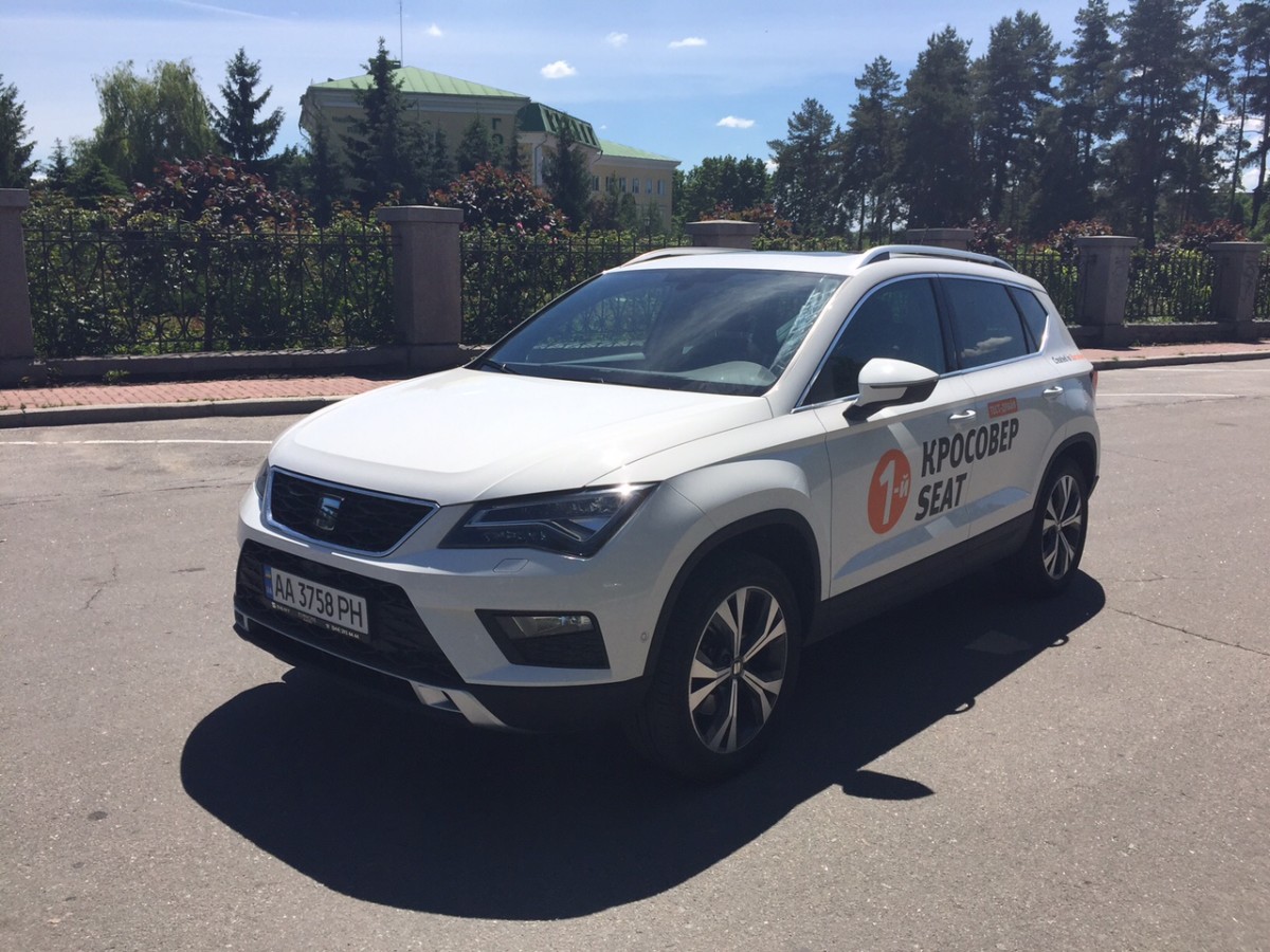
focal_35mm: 29
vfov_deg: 48.2
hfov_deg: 61.7
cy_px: 476
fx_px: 1064
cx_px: 635
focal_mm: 4.15
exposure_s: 1/3049
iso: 32
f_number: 2.2
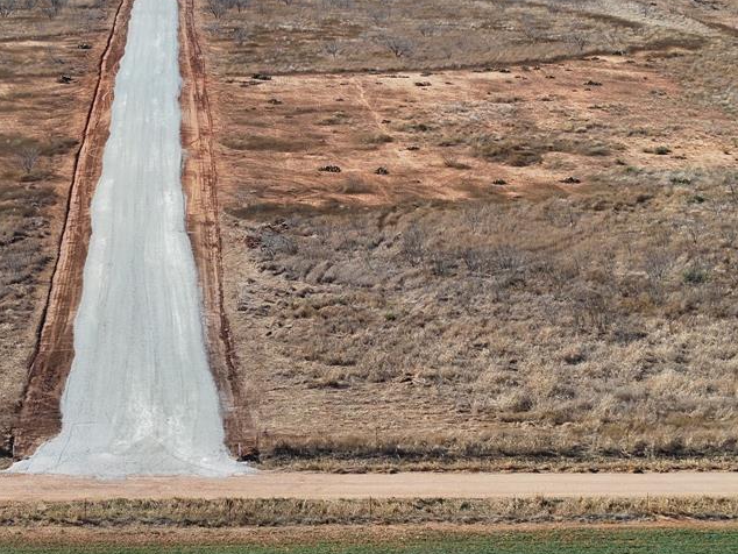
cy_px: 194
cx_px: 182
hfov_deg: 17.3
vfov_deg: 13.1
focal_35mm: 113
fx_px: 2410
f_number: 2.8
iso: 140
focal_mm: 19.35
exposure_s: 1/1250
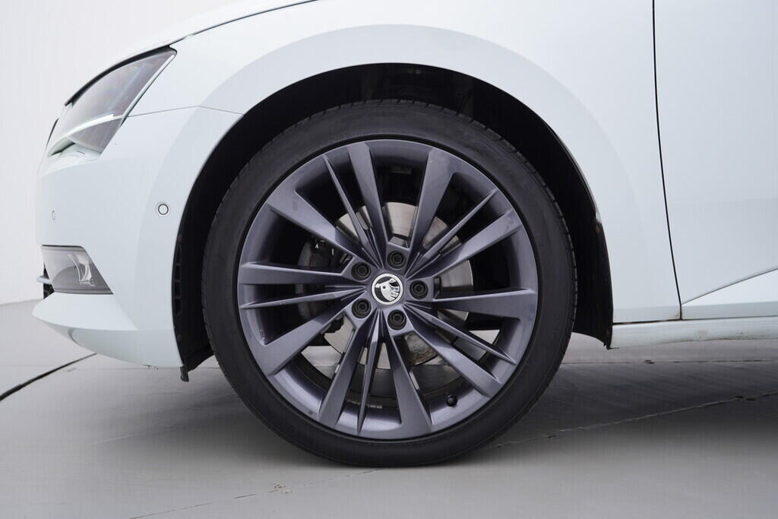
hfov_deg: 53.1
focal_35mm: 36
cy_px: 260
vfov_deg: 36.9
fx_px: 778
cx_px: 389
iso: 125
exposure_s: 1/80
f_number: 4
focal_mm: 24
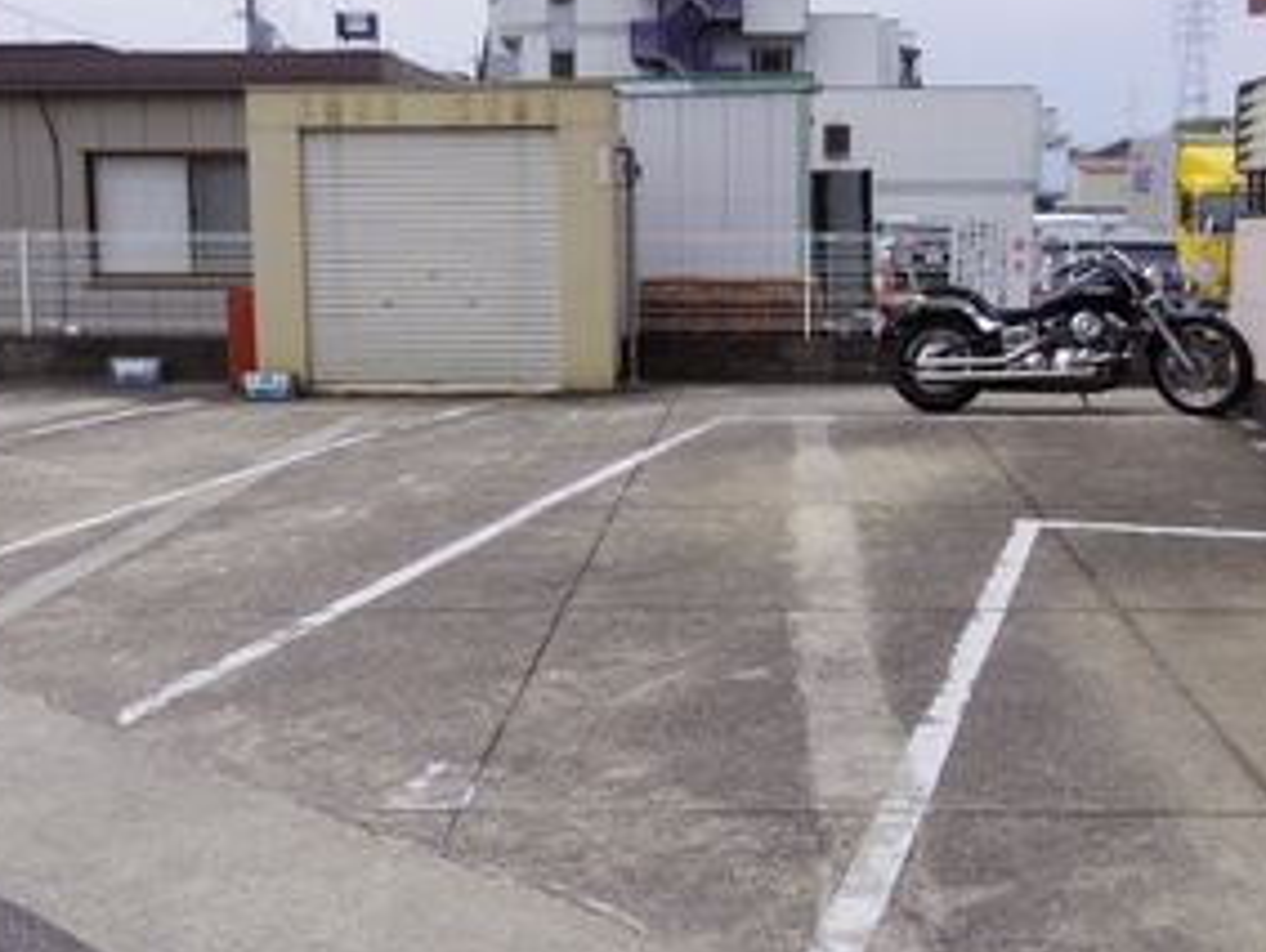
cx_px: 711
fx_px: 1538
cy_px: 387
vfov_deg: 34.3
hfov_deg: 44.7
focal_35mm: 42
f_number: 4.5
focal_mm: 3.8
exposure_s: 1/640
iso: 100
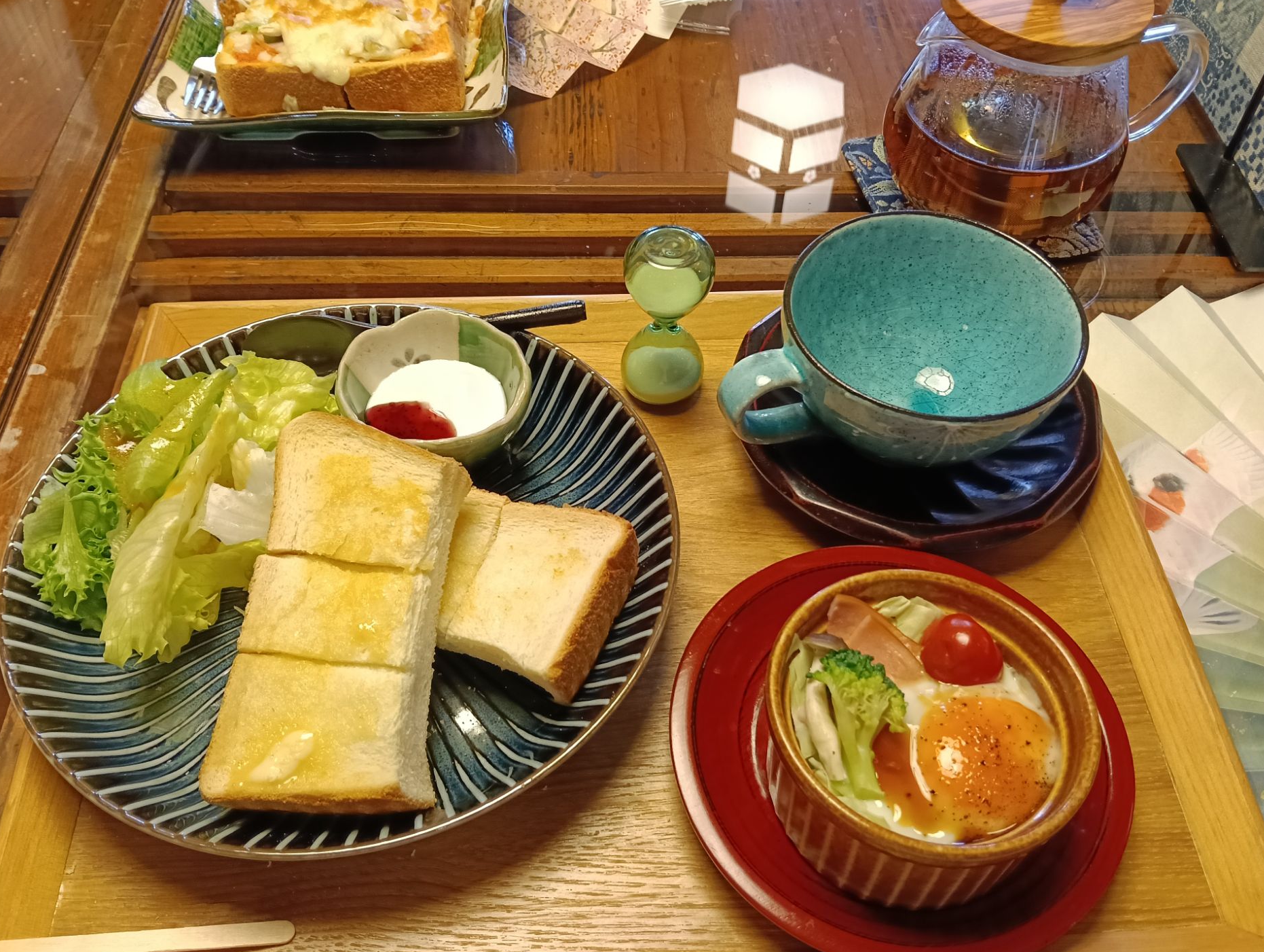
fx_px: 1060
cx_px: 639
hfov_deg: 61.6
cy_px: 496
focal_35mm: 29
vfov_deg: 48.3
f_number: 1.8
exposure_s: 1/33.3
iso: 320
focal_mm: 3.98
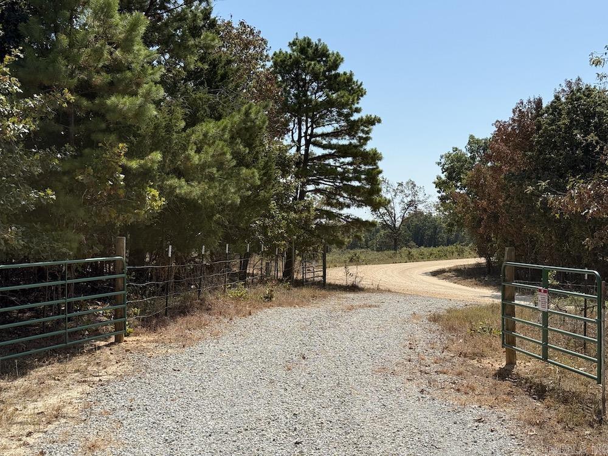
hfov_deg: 39.7
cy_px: 228
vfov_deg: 30.3
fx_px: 843
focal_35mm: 48
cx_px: 304
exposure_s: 1/5587
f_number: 1.78
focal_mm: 6.76
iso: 80
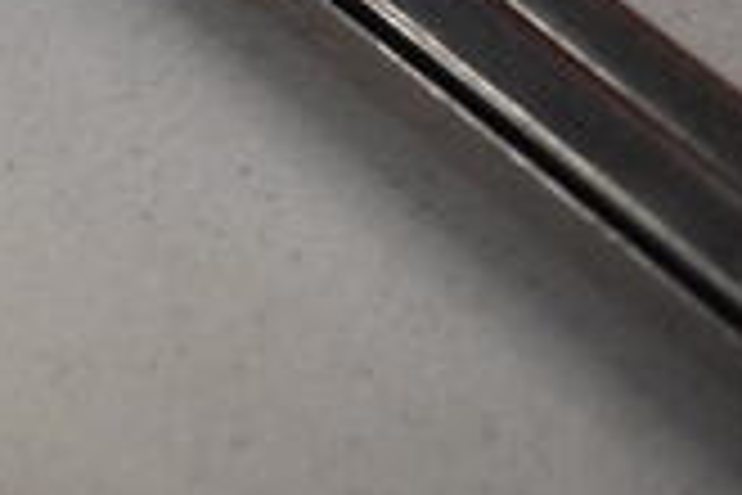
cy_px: -261
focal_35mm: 100
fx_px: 2061
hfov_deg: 17.3
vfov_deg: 12.9
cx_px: -522
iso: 1100
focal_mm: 18
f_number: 3.5
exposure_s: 1/125
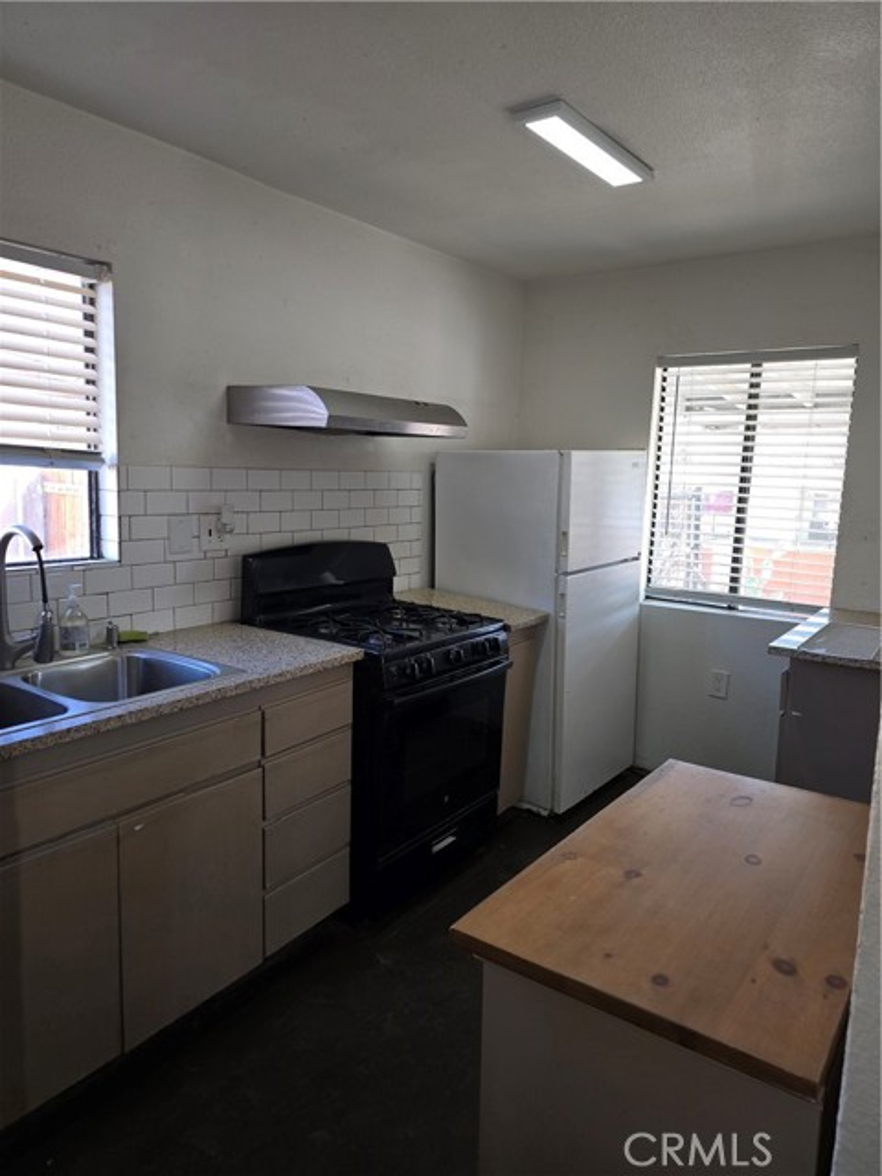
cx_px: 441
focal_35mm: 23
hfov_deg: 58.9
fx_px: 781
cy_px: 588
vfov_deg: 73.9
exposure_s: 1/60
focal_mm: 6.3
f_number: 1.7
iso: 40
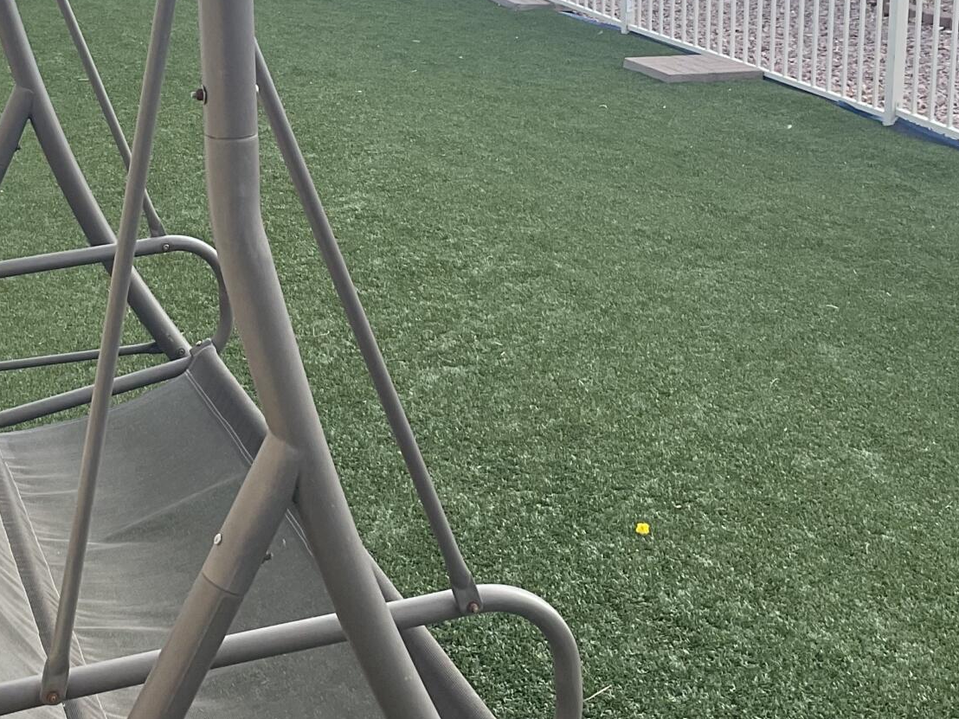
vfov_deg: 21.7
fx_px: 1856
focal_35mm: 67
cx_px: 258
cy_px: 169
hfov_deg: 28.6
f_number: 1.8
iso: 16
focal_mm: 3
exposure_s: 1/642
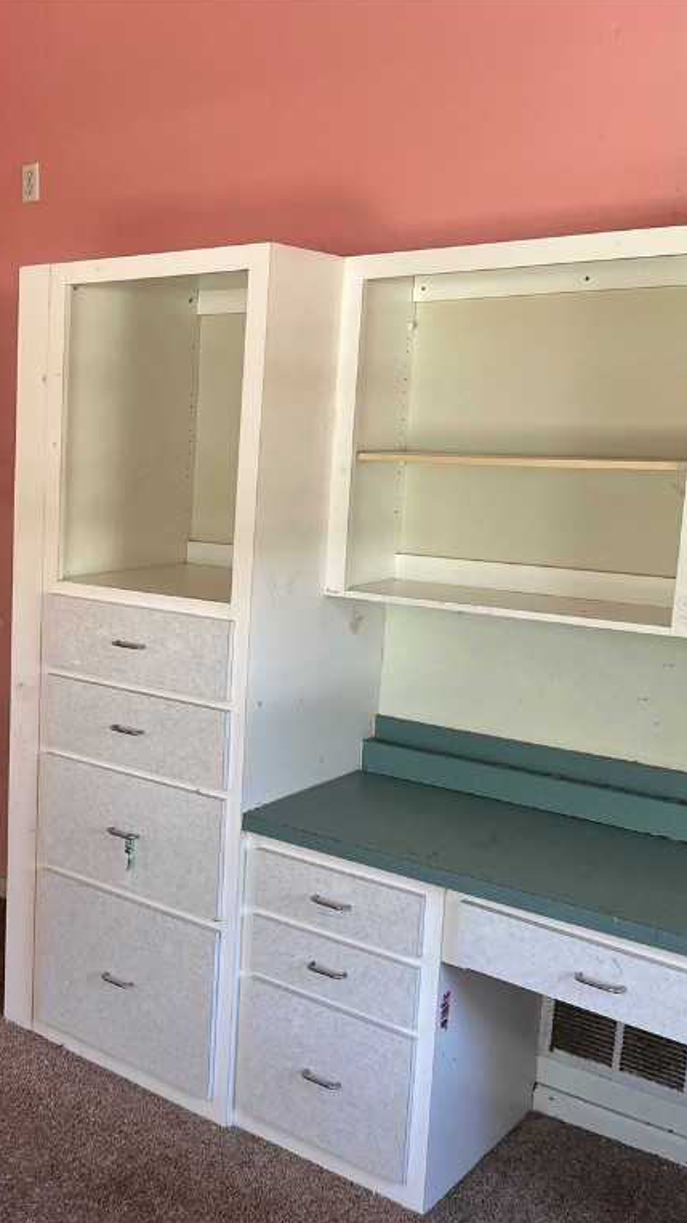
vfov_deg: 52.8
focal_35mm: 38
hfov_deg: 29.3
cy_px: 609
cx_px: 10
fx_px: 1231
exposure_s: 1/103
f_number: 1.6
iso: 125
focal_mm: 5.1
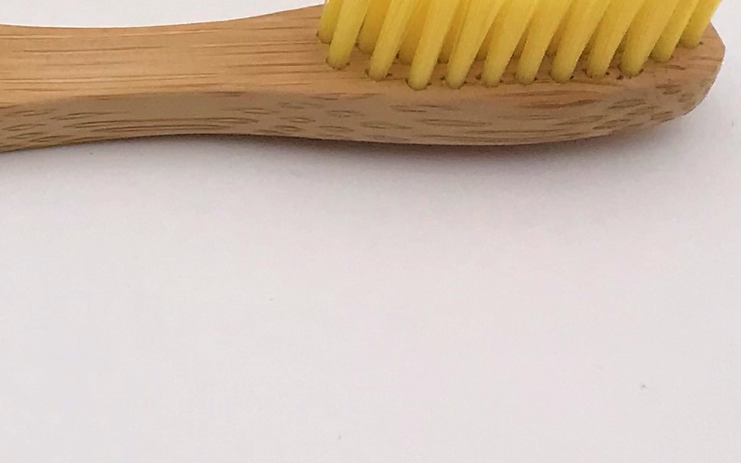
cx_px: -536
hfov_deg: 15.2
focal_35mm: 121
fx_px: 2443
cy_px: -172
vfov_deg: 10.5
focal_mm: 3.99
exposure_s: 1/560
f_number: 1.8
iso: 20
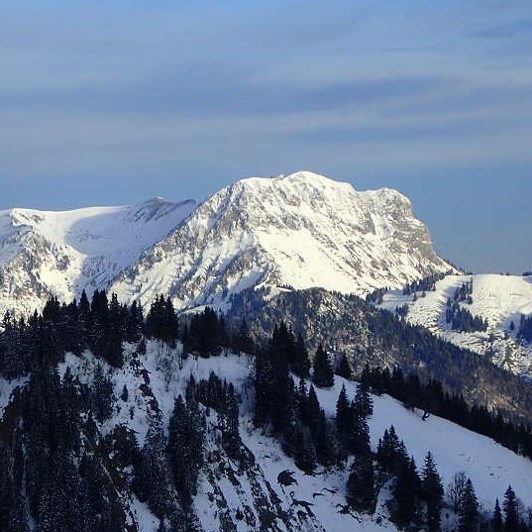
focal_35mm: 140
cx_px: 76
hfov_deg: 12.4
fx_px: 2434
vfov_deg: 12.5
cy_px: 202
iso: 100
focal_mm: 15.41
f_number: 6.3
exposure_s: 1/250
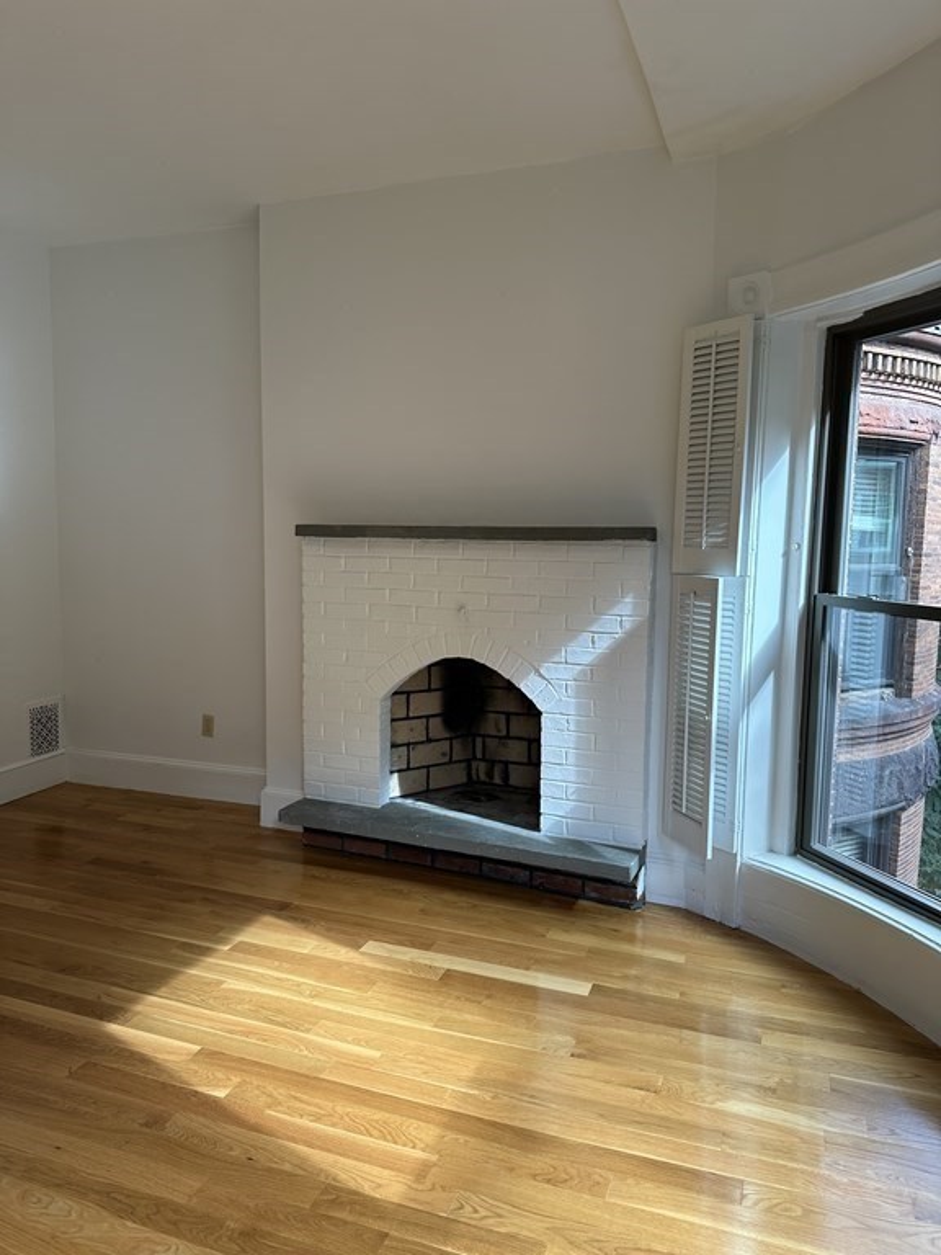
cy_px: 628
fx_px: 870
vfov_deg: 71.6
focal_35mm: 24
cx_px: 470
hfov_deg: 56.8
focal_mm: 6.86
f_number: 1.78
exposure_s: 1/263
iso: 80
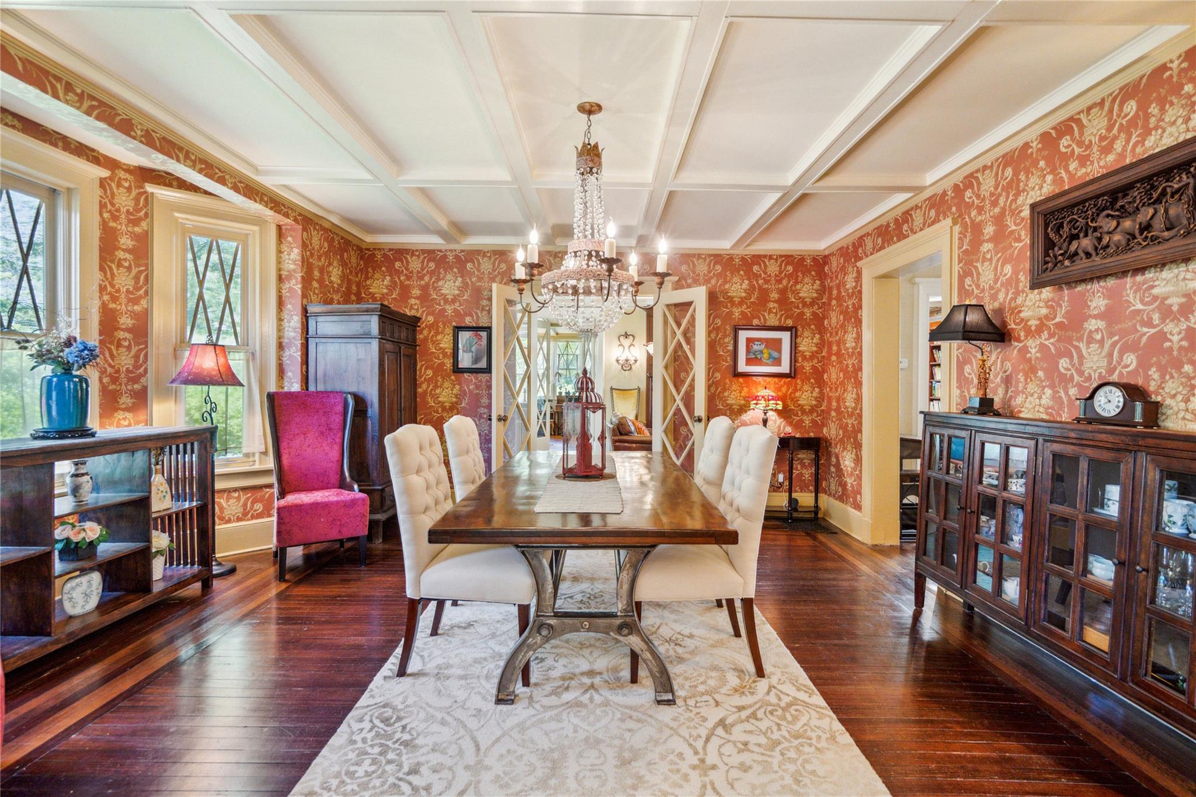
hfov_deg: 96.7
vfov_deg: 73.7
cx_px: 598
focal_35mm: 16
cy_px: 398
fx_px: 531
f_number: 4.5
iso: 4000
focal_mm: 16
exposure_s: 1/80
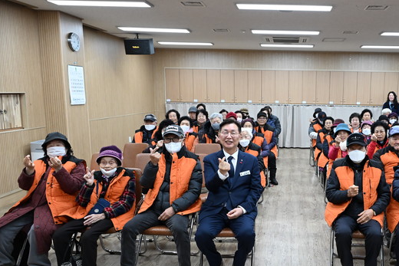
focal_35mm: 36
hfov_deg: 51.2
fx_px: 399
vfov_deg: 36.8
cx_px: 293
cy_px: 155
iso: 3200
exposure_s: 1/160
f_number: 5.6
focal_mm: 24
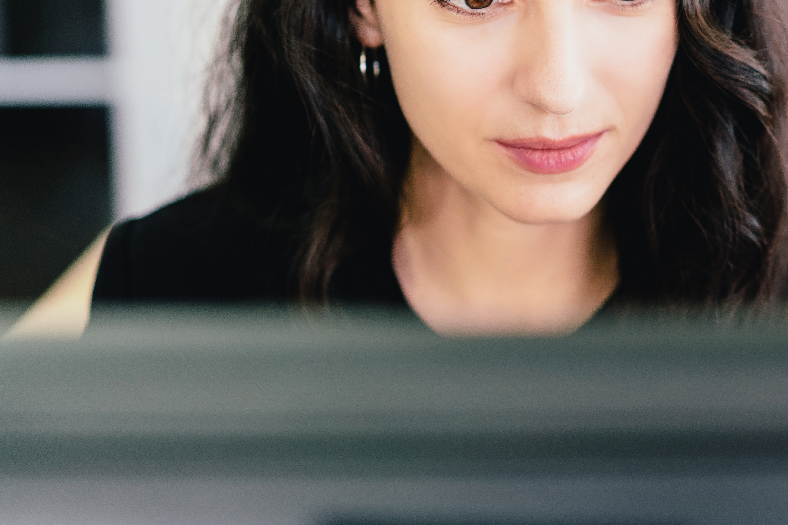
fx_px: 2058
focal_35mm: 94
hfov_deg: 21.4
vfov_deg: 14.5
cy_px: 87
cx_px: 634
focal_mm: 55
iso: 125
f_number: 2.2
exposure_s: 1/100
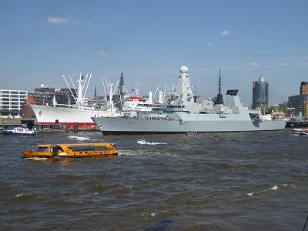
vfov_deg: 31.5
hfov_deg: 41.2
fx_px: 409
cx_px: 154
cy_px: 116
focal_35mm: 46
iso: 100
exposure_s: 1/1300
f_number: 3.9
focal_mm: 7.8
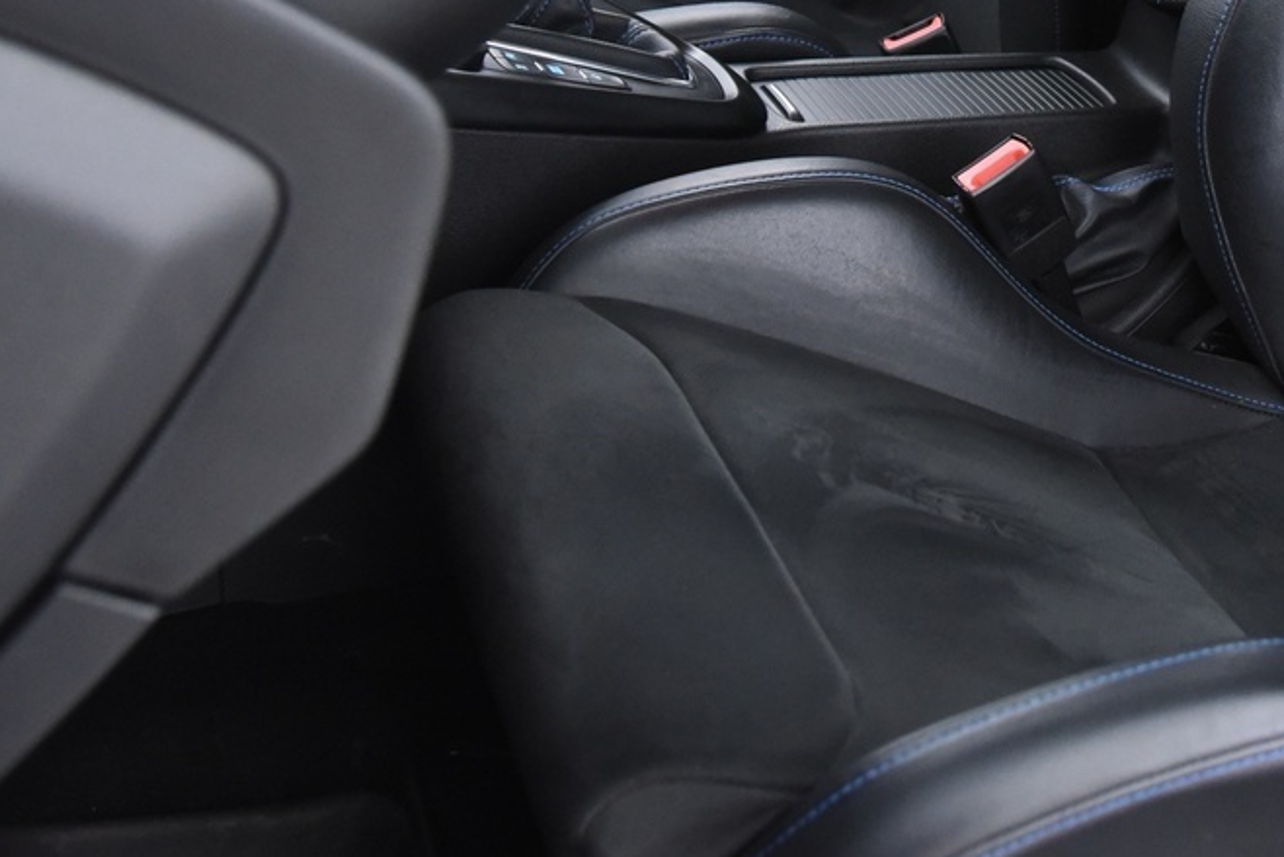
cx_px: 1124
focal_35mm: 59
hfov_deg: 32.5
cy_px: -96
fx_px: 2105
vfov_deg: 21.7
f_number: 4
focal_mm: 24
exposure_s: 1/15
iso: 4000
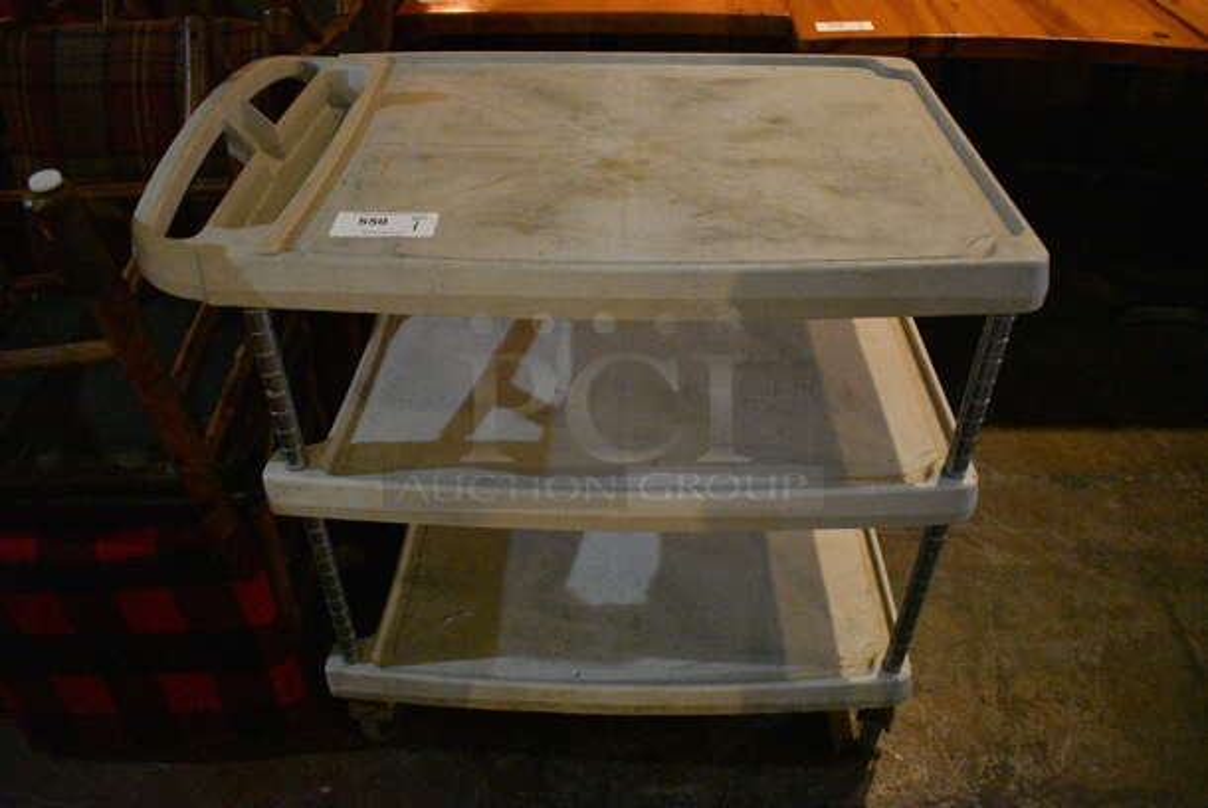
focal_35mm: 27
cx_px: 604
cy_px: 404
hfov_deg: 67.3
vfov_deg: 48.0
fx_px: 907
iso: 10000
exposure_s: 1/125
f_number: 3.5
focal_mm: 18
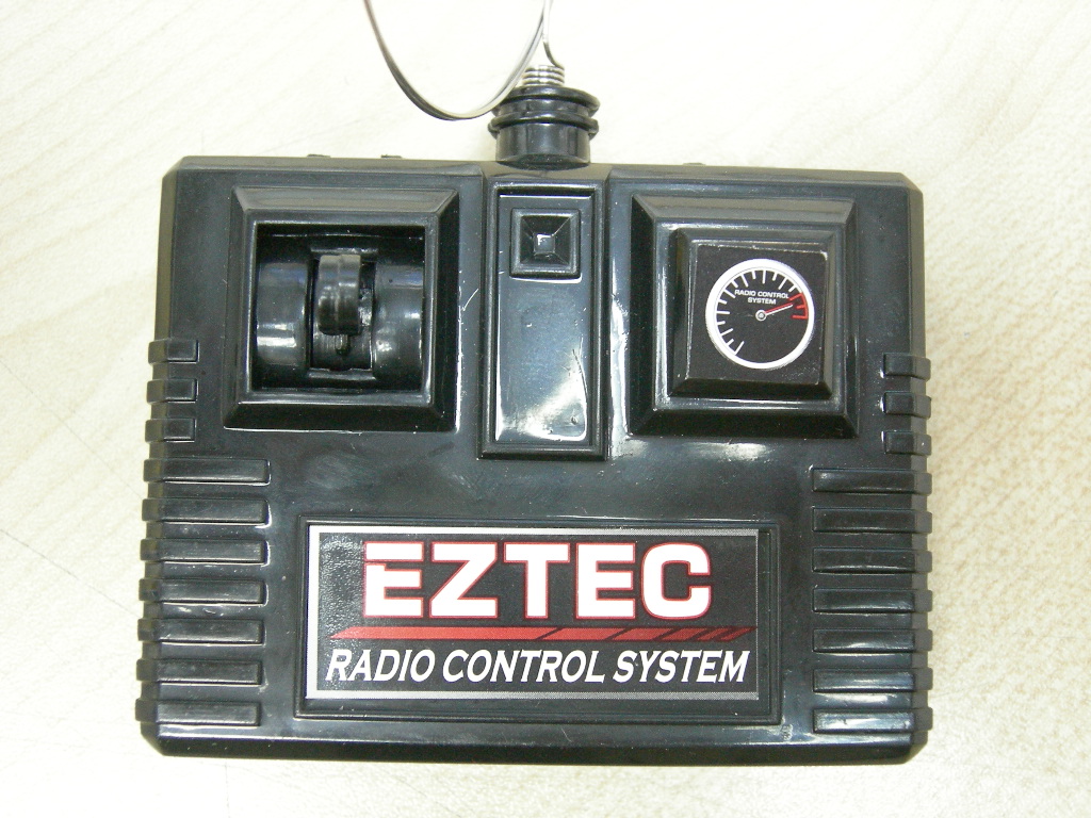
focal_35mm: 50
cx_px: 546
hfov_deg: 38.2
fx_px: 1576
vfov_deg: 29.1
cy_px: 409
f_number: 3.1
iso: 400
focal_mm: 10.4
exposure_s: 1/13.4
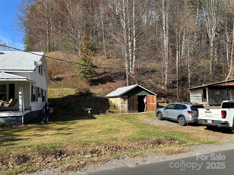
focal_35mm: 24
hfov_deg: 71.6
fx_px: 162
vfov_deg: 56.8
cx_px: 117
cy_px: 88
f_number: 1.78
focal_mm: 6.86
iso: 80
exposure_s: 1/2525
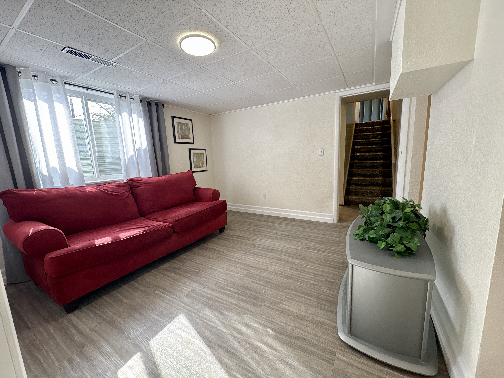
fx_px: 204
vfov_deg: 85.7
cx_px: 252
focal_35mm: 14
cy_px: 189
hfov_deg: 102.1
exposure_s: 1/99
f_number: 2.2
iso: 80
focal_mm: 2.22
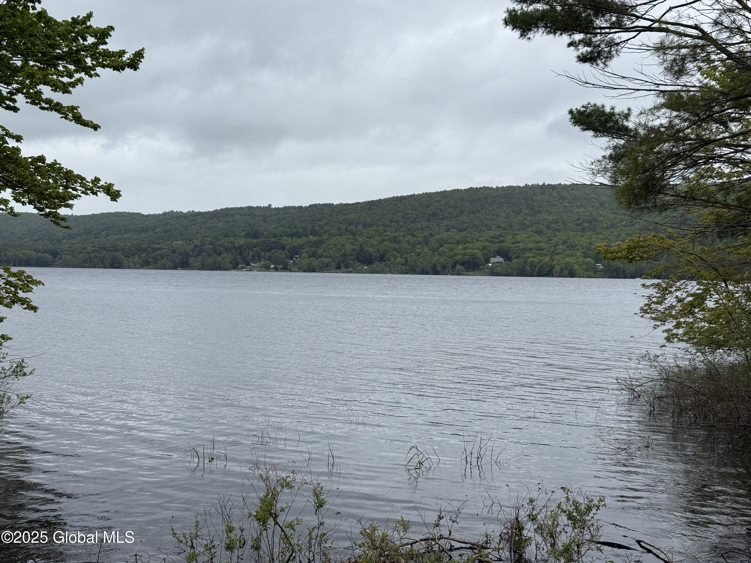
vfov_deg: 30.3
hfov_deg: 39.7
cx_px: 376
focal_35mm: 48
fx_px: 1041
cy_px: 282
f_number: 1.78
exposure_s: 1/2667
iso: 64
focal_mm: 6.76
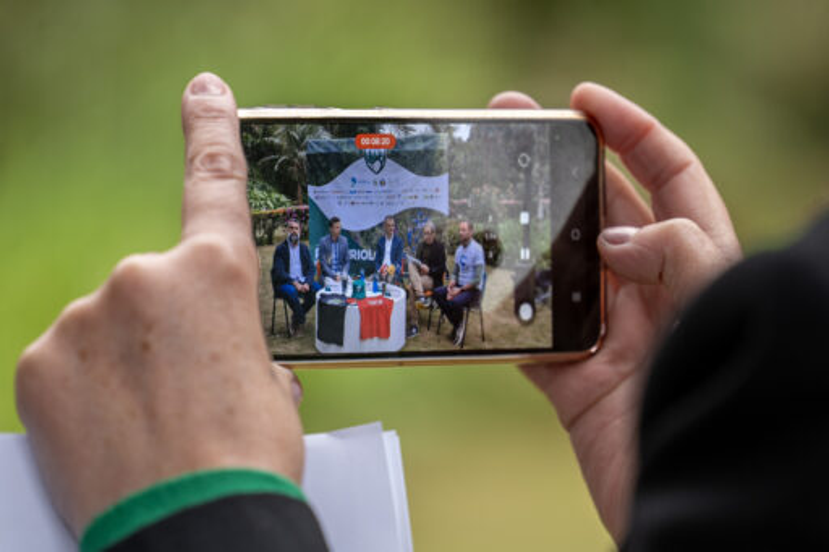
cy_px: 276
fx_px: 6906
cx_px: 414
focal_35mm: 300
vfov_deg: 4.6
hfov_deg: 6.9
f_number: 5.6
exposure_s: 1/160
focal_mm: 300
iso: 400
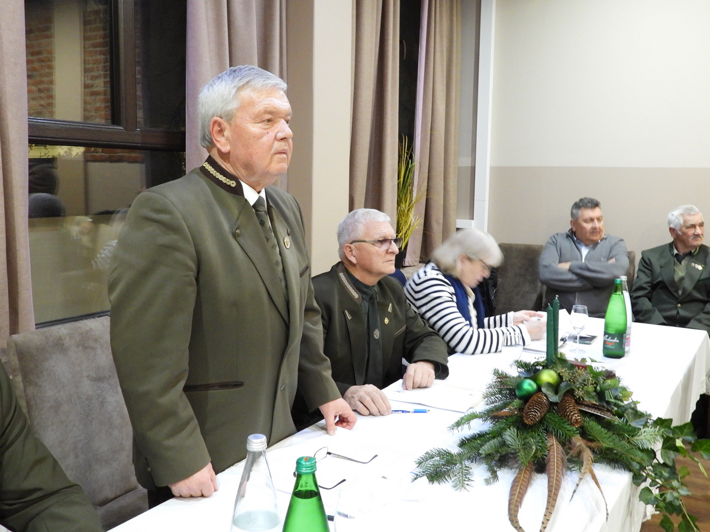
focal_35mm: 32
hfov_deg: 56.8
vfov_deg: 44.2
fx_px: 656
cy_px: 266
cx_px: 355
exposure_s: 1/6
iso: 800
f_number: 3.2
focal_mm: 5.8
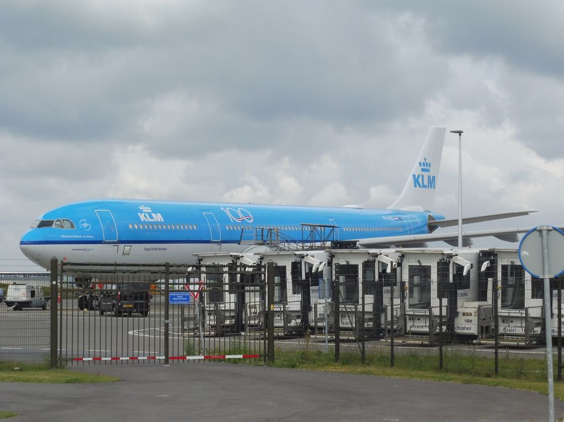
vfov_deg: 14.5
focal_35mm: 102
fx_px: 1660
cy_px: 211
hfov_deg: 19.3
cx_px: 282
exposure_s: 1/400
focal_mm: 18.2
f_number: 7.1
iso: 100
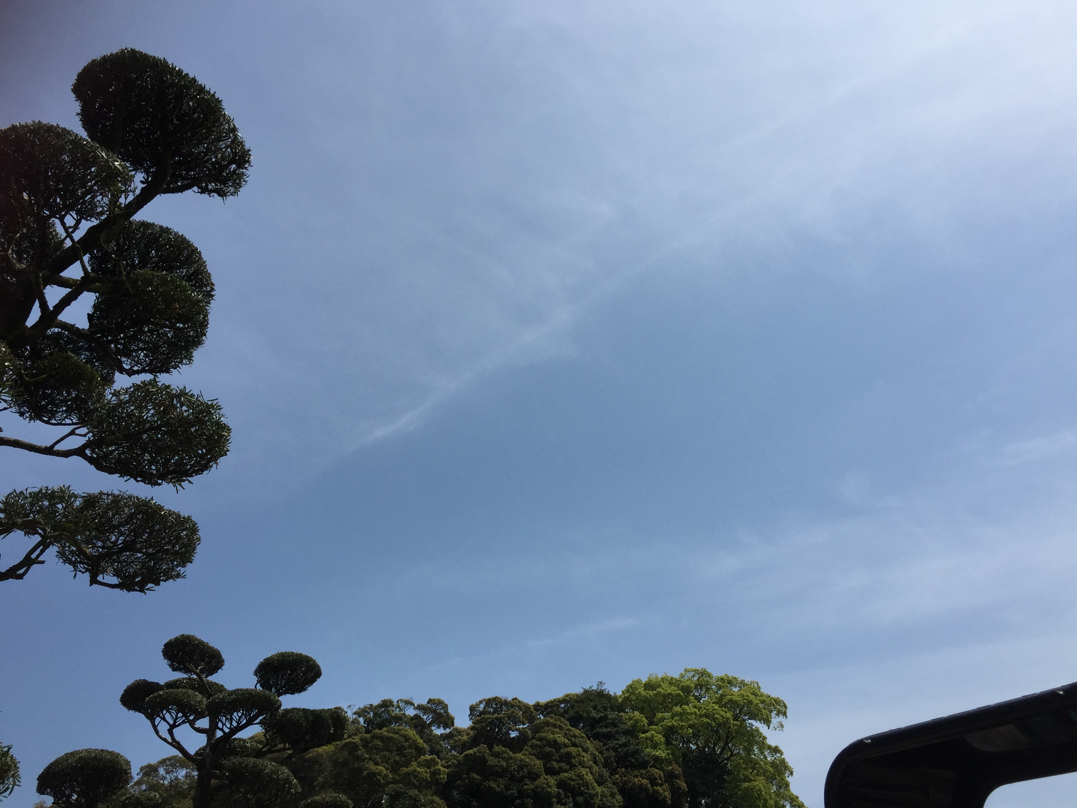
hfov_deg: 60.0
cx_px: 549
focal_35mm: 30
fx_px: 933
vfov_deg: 46.8
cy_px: 401
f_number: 2.2
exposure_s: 1/4405
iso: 32
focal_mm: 4.15
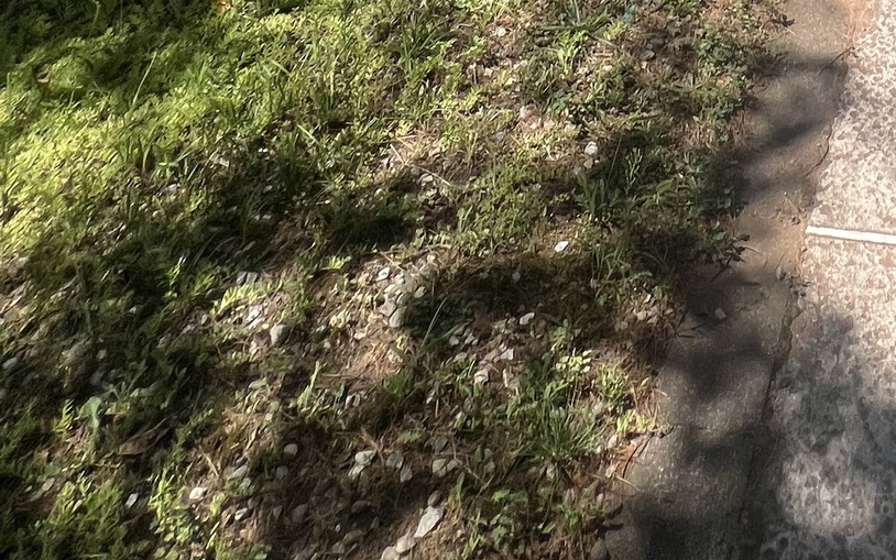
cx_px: 856
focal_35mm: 39
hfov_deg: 44.3
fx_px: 952
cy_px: -567
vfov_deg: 19.0
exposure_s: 1/1130
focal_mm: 1.57
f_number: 1.8
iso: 32
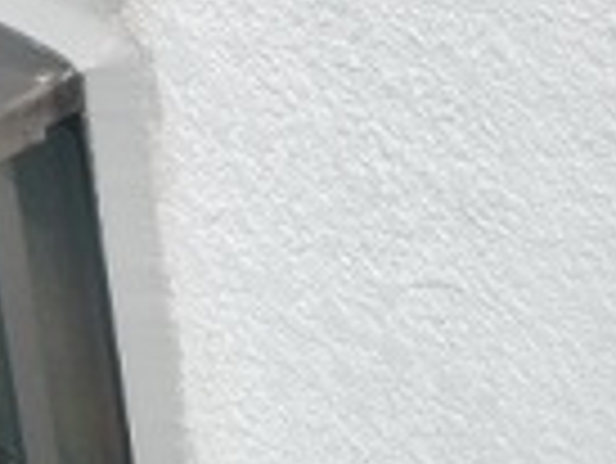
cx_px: 130
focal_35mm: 124
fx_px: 2209
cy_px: -216
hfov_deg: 15.8
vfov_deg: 11.5
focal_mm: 6.66
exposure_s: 1/320
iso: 64
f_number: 8.9
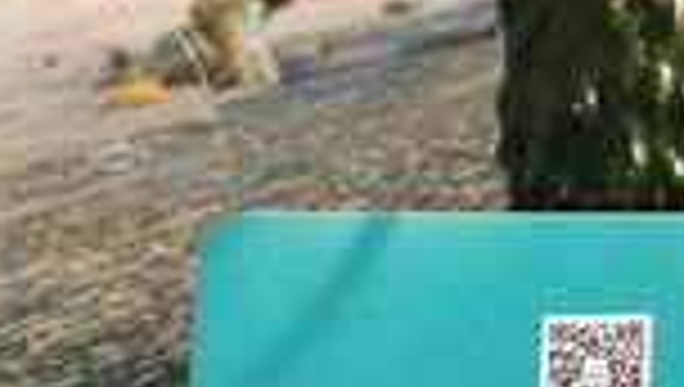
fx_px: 1871
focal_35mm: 103
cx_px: 675
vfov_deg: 11.4
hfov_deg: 20.1
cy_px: -166
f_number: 1.8
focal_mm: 3.95
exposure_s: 1/100
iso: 81
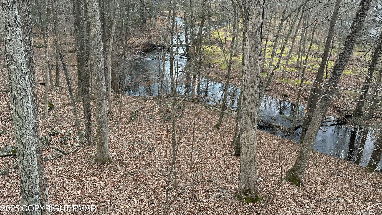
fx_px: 273
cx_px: 191
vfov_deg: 42.4
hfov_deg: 69.9
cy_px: 74
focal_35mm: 27
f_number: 1.78
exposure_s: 1/110
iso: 250
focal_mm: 6.86
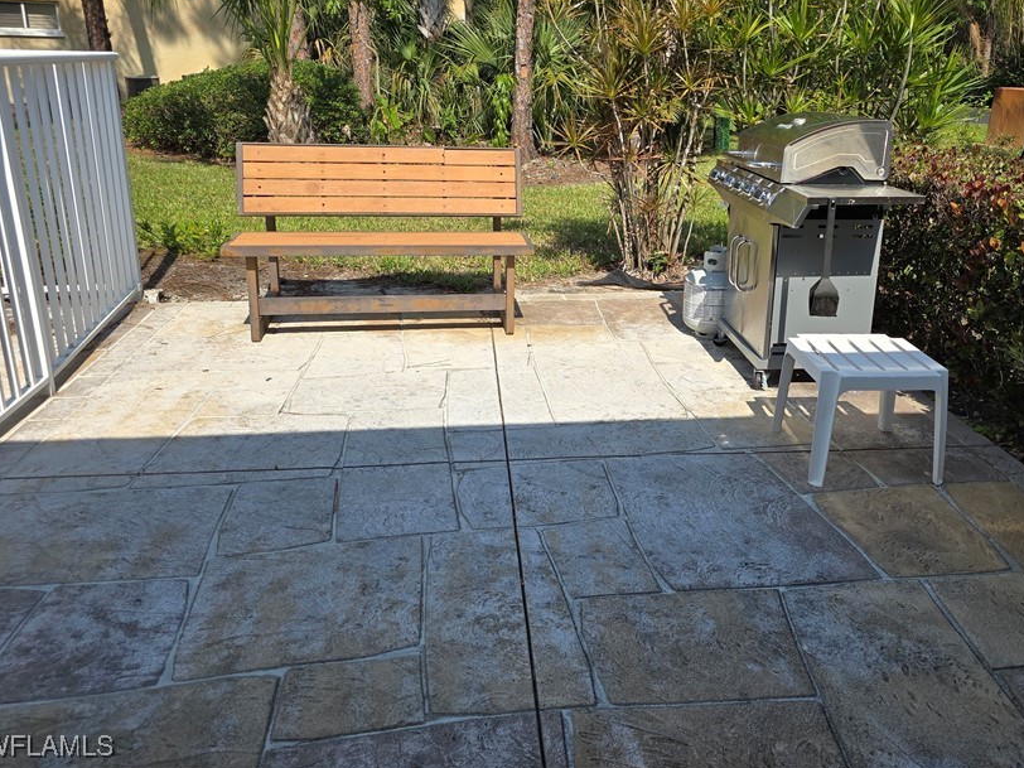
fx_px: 858
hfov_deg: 61.2
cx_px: 605
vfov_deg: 47.8
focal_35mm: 29
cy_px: 290
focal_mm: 6.3
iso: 12
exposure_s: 1/775
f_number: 1.7
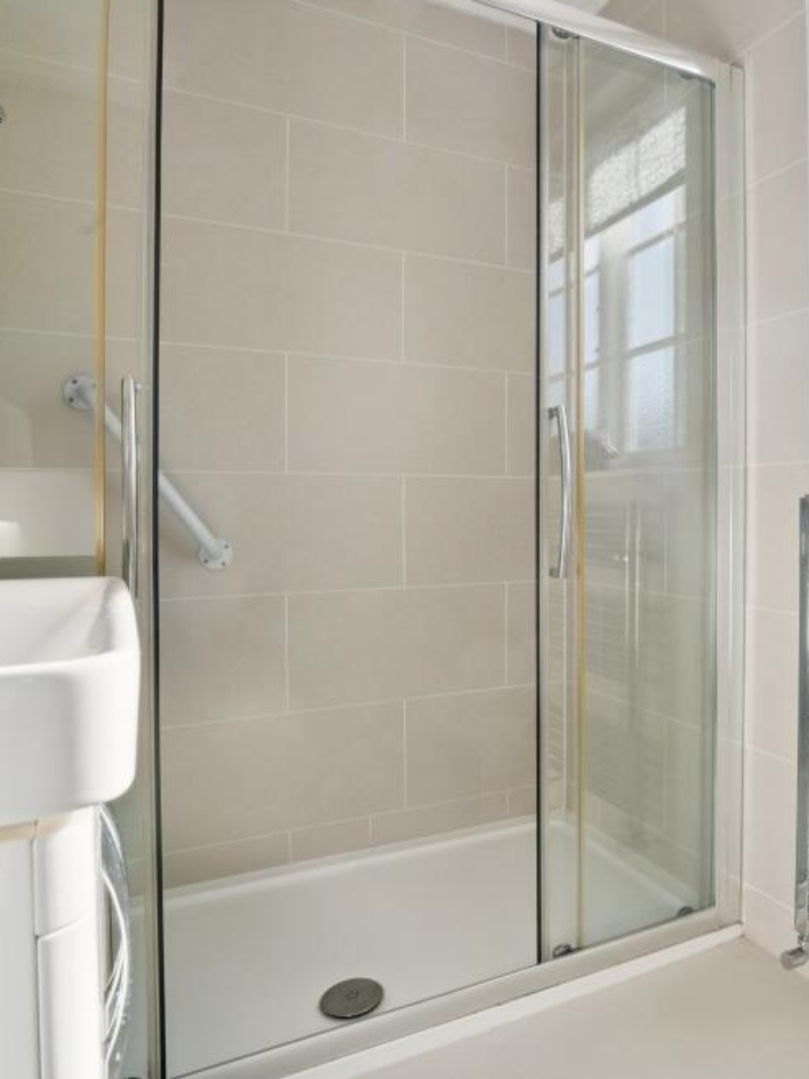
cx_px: 606
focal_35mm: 24
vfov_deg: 71.6
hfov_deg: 54.2
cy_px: 522
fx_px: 748
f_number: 11
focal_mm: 16
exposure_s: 1/125
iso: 640
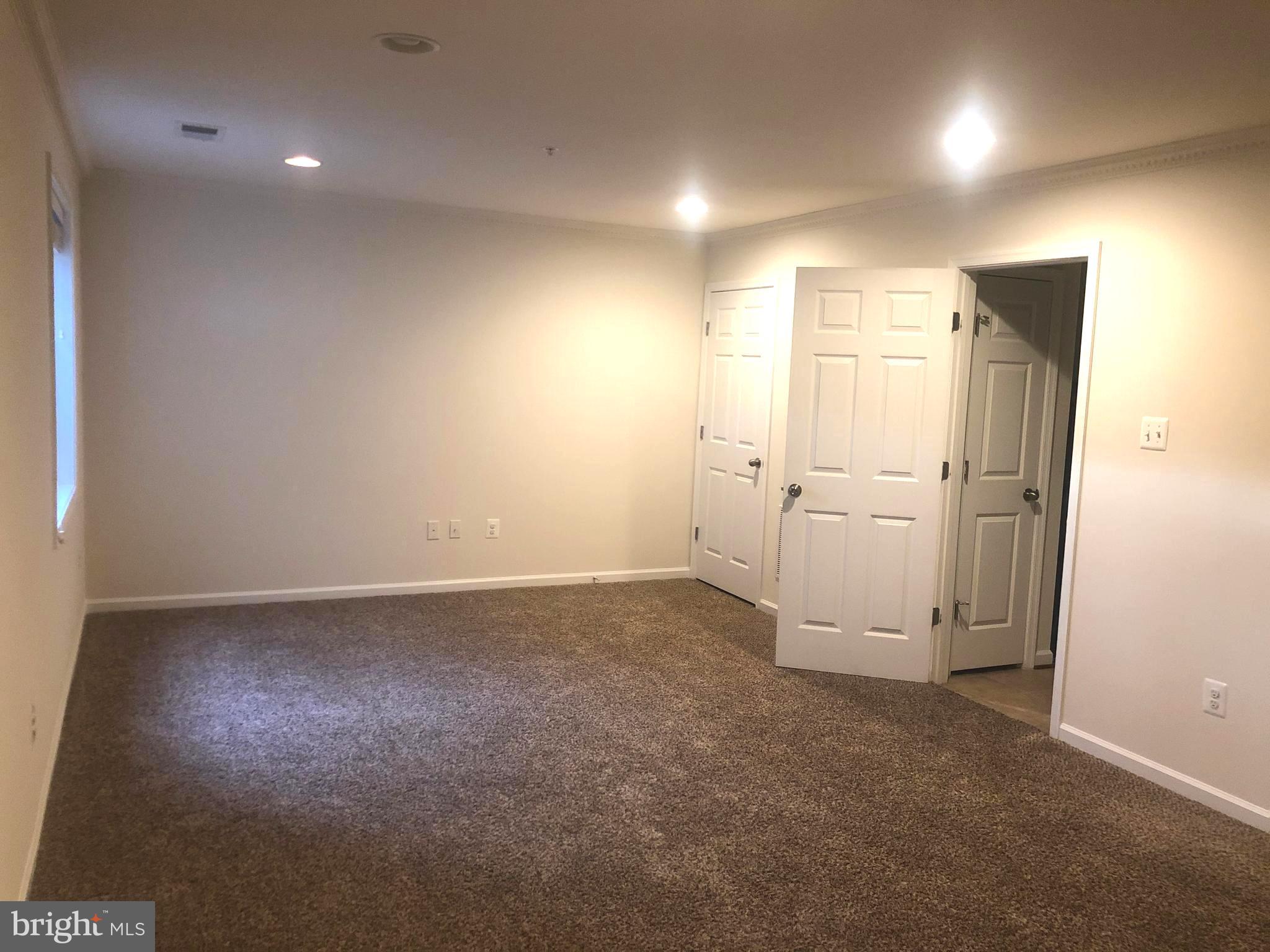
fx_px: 1027
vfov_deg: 49.7
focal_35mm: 28
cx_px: 635
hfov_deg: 63.4
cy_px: 476
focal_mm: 4
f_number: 1.8
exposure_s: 1/15
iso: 50
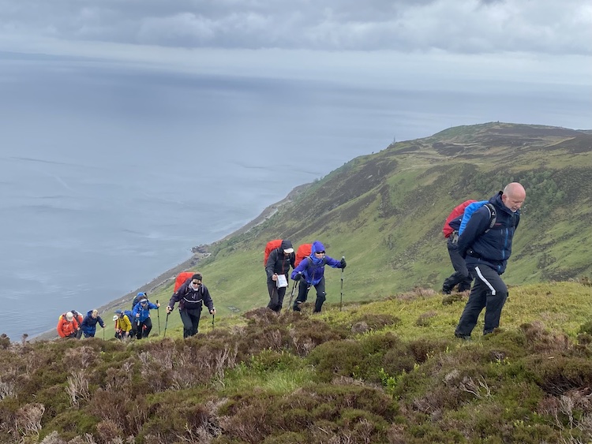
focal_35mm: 26
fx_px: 445
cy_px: 222
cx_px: 296
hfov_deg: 67.3
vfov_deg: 53.1
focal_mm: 4.25
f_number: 1.8
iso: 32
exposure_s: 1/1330
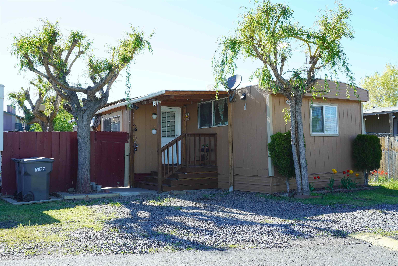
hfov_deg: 51.3
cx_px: 199
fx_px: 415
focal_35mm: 38
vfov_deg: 35.5
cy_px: 133
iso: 100
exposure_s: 1/100
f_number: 8
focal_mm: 25
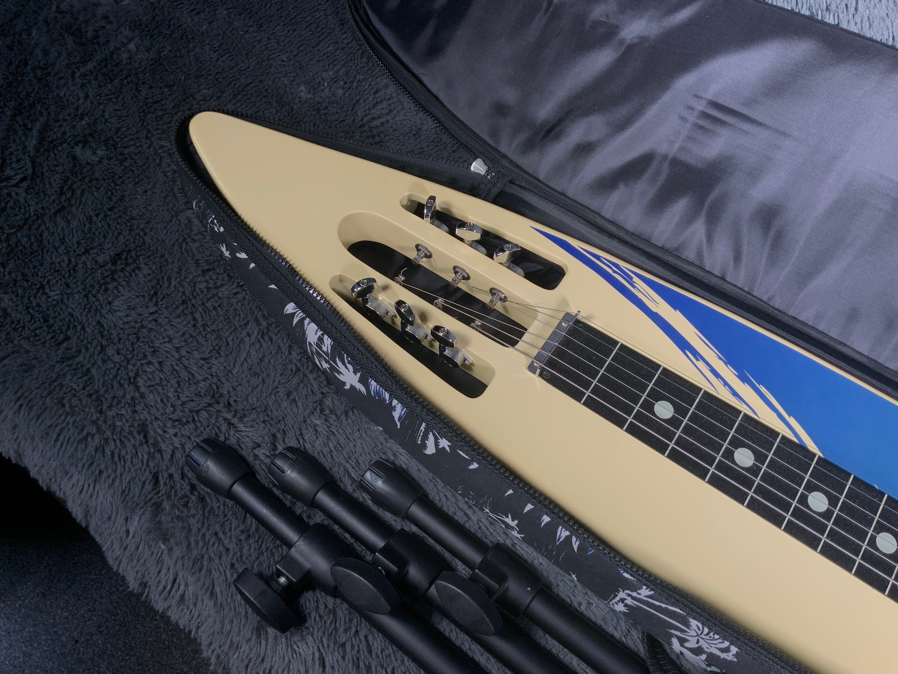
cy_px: 337
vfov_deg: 48.2
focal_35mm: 29
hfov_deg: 61.7
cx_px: 449
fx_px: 752
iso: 40
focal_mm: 3
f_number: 1.8
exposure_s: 1/104
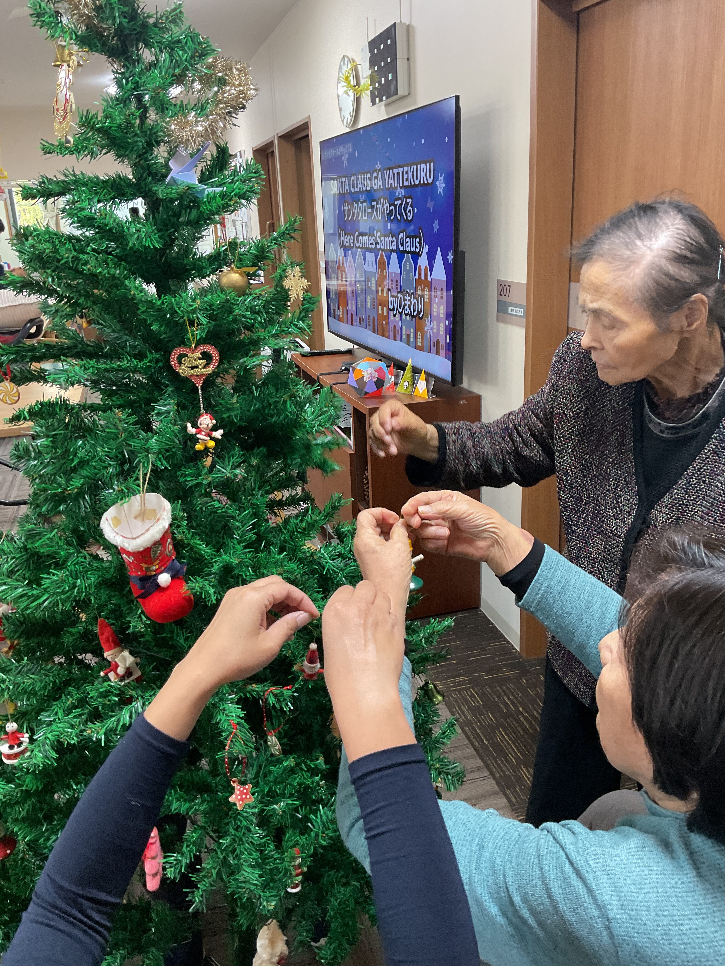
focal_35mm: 29
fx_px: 810
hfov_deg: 48.2
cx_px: 362
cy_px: 483
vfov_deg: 61.7
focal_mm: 3
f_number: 1.8
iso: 125
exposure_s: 1/60
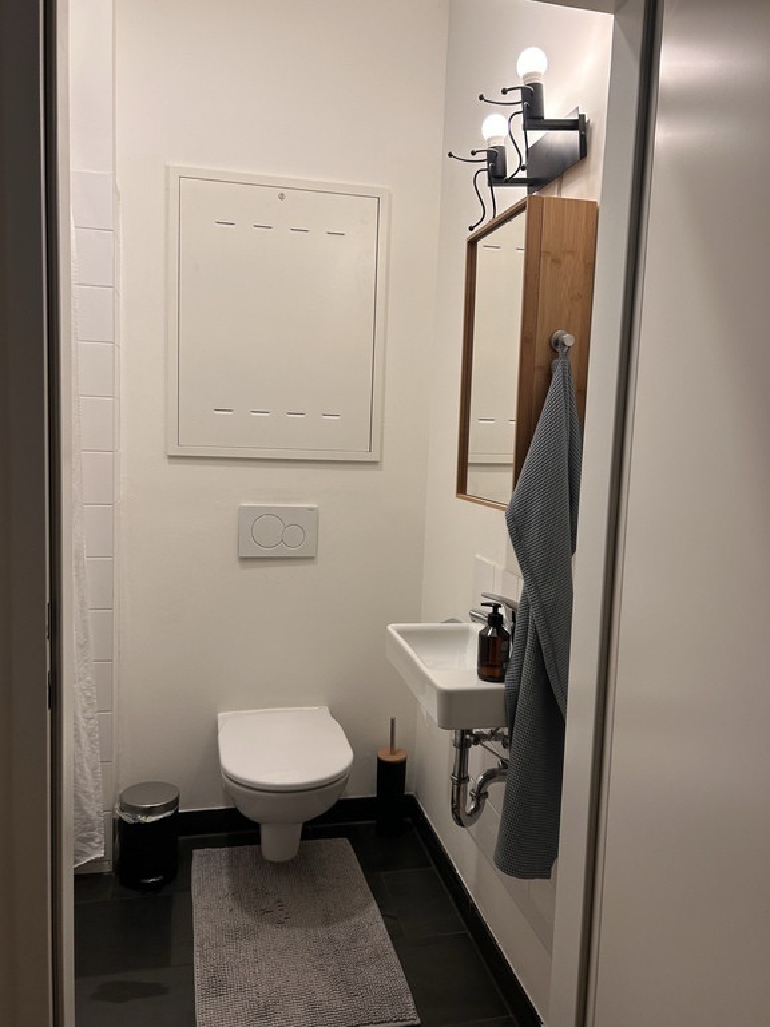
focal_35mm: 26
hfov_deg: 53.1
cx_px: 385
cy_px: 514
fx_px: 771
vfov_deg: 67.3
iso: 80
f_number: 1.5
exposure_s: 1/100
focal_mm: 5.7
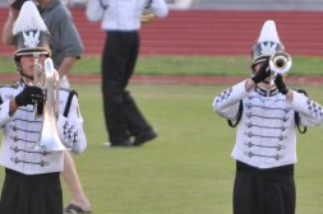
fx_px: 8486
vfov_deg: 1.4
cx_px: 272
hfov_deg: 2.2
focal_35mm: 947
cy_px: 133
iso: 200
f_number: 2.8
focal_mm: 200
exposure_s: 1/160
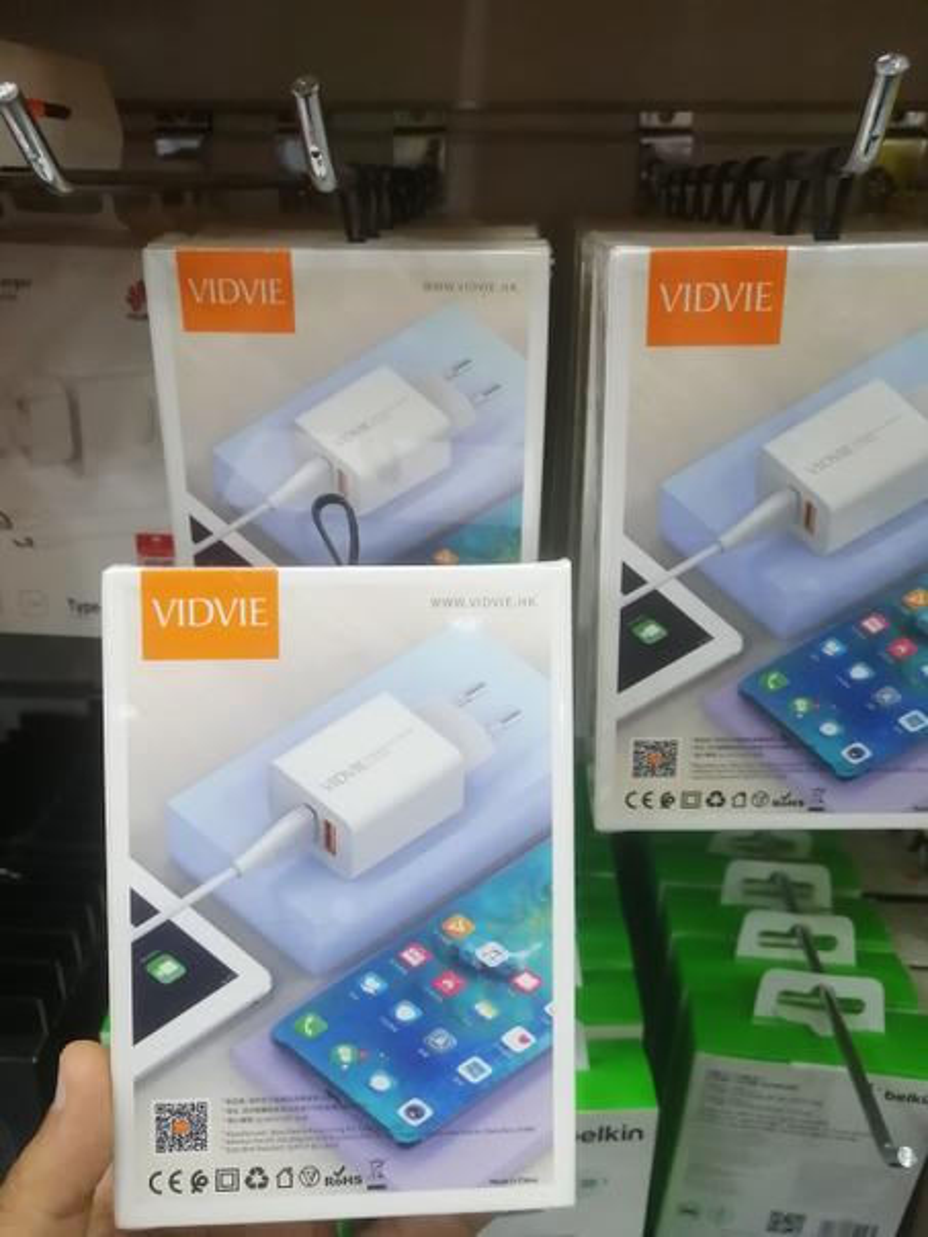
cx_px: 464
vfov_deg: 65.3
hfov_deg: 51.4
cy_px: 618
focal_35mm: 27
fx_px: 965
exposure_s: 1/100
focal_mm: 3.62
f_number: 1.8
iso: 250
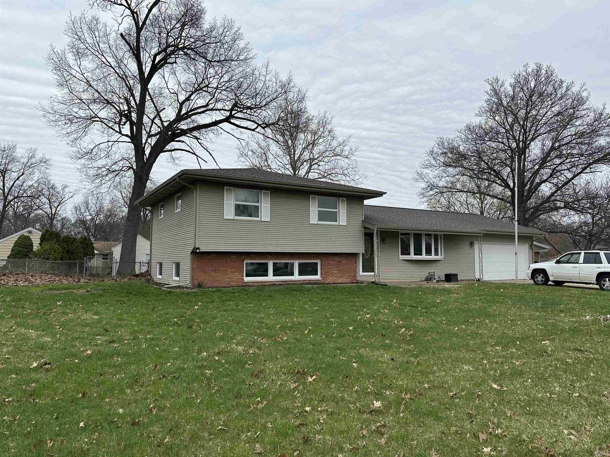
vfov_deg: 56.8
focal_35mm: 24
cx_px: 305
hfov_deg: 71.6
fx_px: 423
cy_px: 228
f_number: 1.78
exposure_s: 1/4184
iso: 80
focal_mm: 6.86
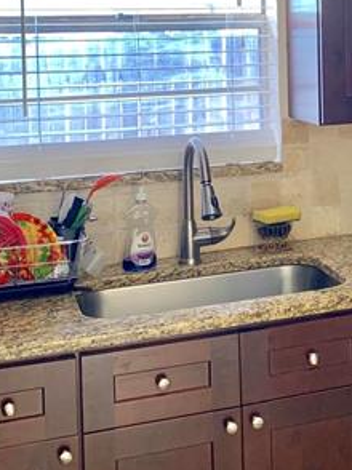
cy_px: 53
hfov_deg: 20.9
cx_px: 354
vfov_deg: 27.6
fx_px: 923
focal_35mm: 68
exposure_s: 1/91
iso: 100
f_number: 1.8
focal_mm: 4.25
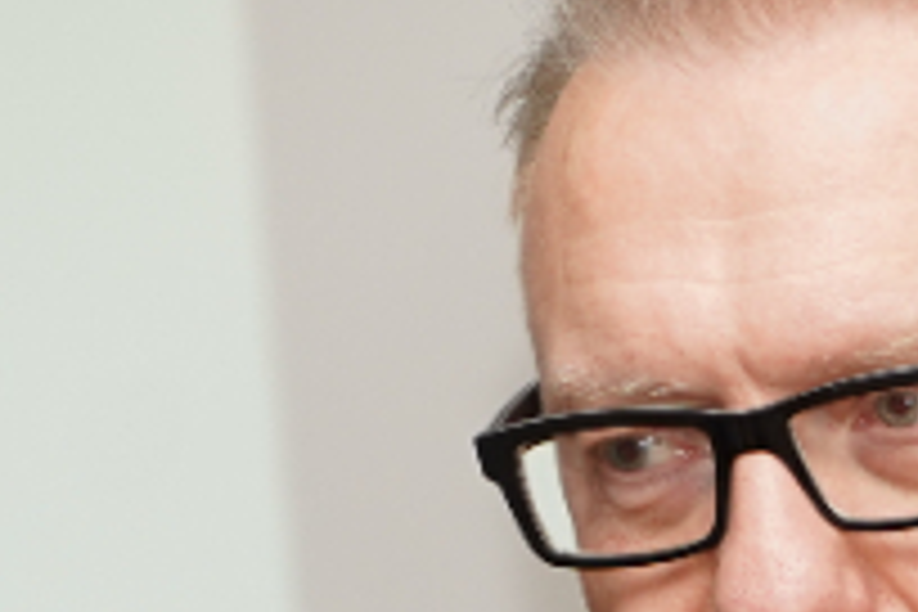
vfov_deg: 2.0
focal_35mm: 669
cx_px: 1210
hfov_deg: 3.1
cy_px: 1343
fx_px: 17058
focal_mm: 105
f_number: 4
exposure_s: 1/100
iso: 400
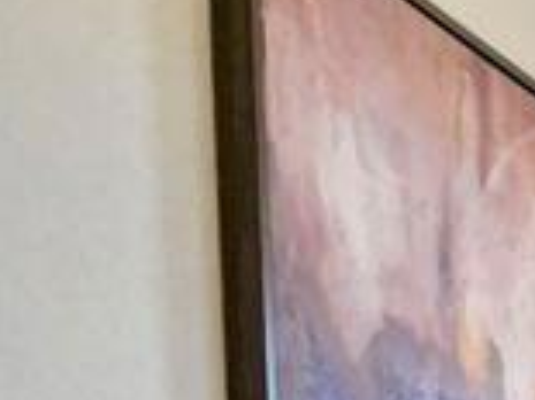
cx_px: 1515
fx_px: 1328
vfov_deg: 14.3
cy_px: 803
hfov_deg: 12.3
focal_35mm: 86
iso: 50
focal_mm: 2.2
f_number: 2.2
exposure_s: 1/252
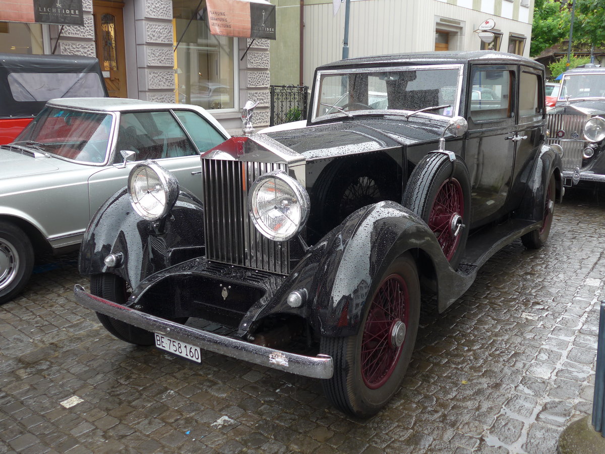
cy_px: 227
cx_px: 302
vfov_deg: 41.8
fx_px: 594
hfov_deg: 54.0
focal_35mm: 34
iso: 80
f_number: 2.3
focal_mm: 7
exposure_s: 1/100
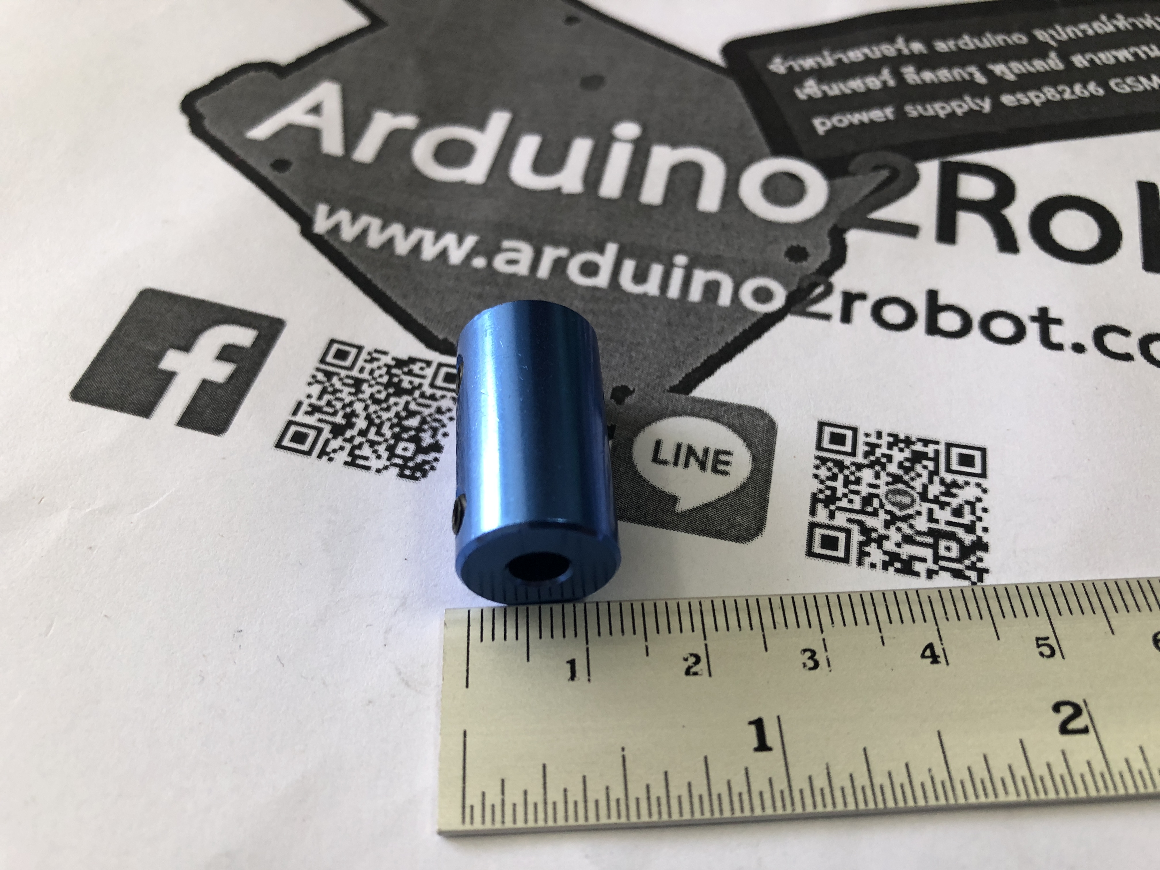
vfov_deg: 49.7
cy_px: 435
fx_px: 938
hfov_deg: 63.4
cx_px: 580
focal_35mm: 28
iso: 40
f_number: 1.8
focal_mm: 3.99
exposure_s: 1/17
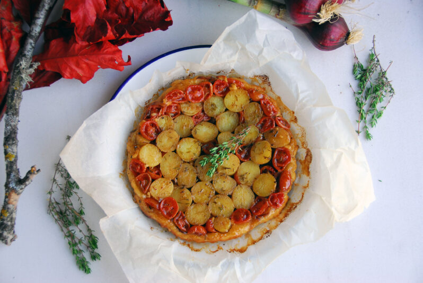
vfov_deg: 18.2
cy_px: 142
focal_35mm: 75
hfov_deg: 27.0
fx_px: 882
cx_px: 212
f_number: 4.8
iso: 200
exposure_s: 1/30
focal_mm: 50
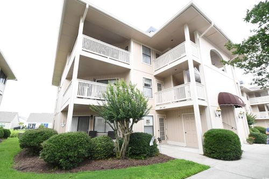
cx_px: 134
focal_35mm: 16
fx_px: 120
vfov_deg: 73.7
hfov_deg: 96.8
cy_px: 90
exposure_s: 1/125
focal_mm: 11
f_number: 9
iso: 640
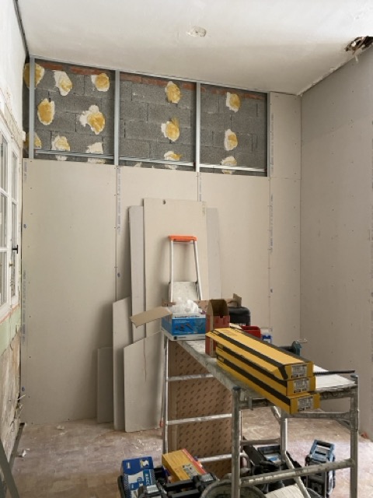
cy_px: 249
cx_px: 186
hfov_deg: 53.1
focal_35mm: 26
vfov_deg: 67.3
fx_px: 374
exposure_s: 1/60
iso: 320
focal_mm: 4.25
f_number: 1.8
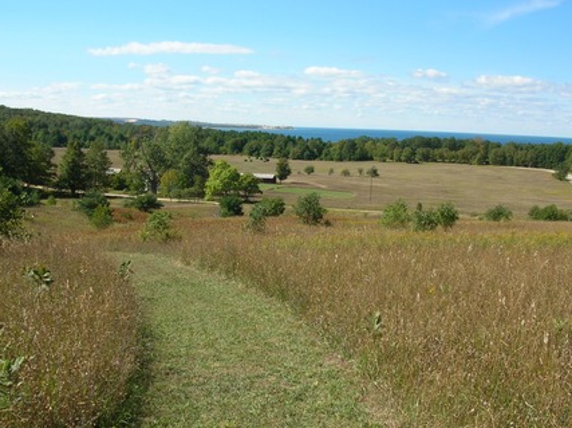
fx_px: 677
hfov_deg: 45.8
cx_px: 277
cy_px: 250
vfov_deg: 35.0
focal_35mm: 41
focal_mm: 5.8
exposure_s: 1/236
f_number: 5.6
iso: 50
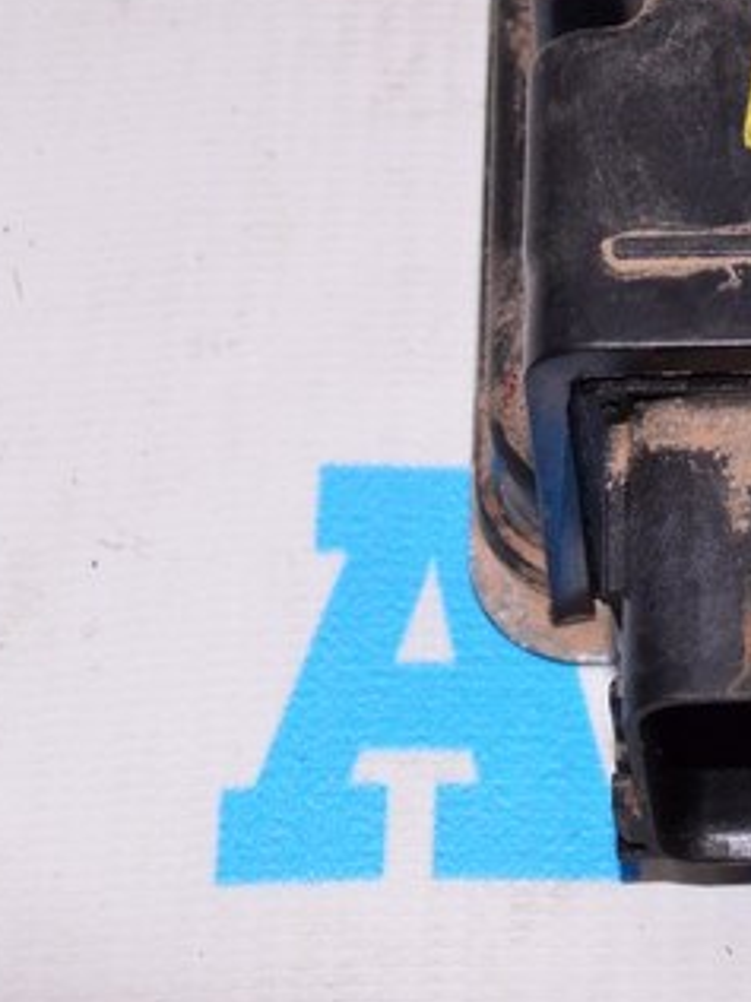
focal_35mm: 159
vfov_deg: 12.3
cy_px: 17
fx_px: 4599
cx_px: 1068
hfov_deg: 9.1
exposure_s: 1/200
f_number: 8
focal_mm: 34
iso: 1600
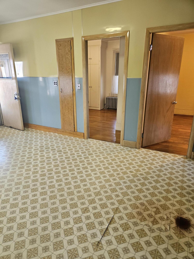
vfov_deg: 73.9
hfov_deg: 58.9
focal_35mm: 23
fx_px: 172
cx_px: 97
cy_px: 130
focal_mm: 5.4
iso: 320
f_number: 1.8
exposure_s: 1/120
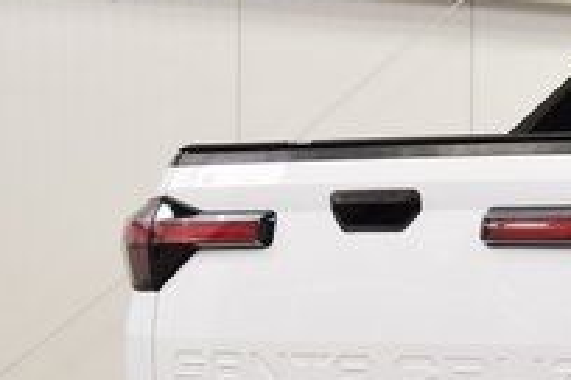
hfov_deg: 10.5
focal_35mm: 188
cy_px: 289
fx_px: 2982
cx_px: 873
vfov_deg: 7.3
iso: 720
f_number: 7.1
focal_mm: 40
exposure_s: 1/30
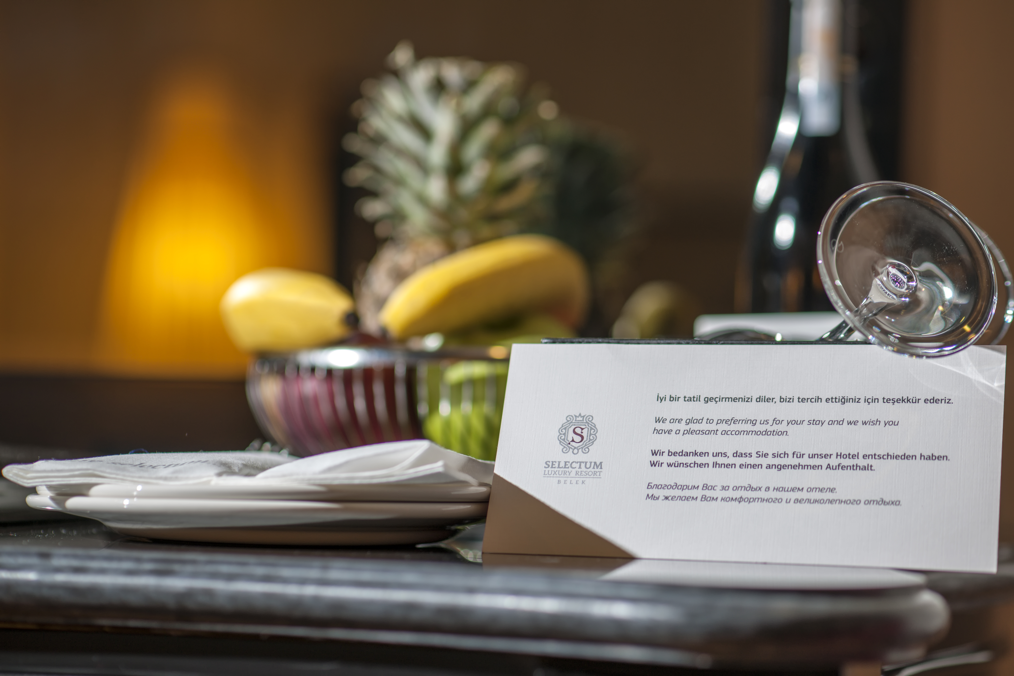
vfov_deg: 16.1
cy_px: 338
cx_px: 507
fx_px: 2394
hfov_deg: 23.9
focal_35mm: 85
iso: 200
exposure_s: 1/80
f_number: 2.5
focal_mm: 85
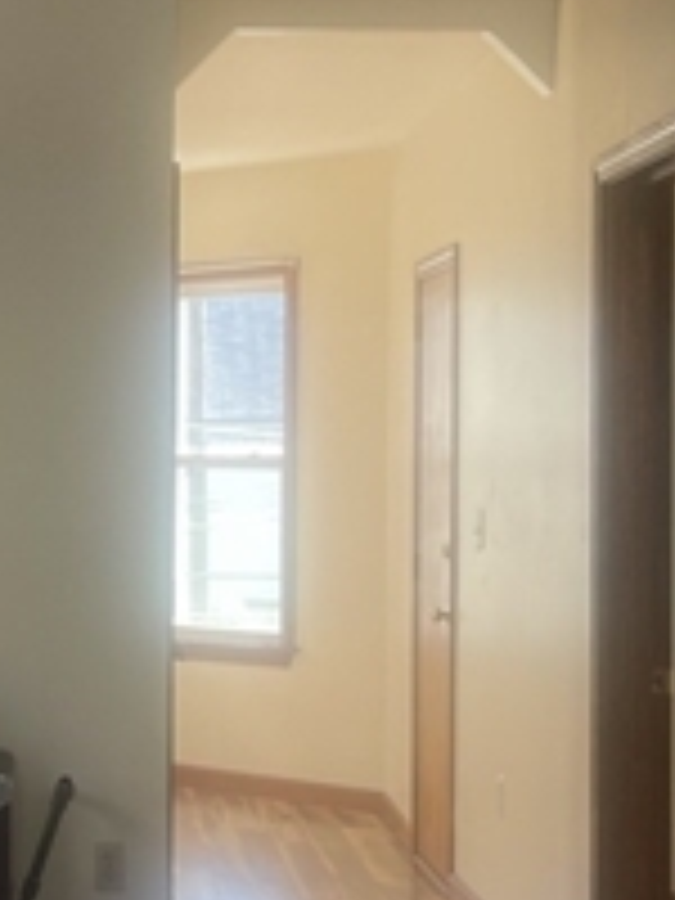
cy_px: 360
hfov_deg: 14.3
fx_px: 2600
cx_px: -144
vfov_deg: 19.6
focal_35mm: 100
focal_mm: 5.1
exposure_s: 1/121
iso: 64
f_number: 1.6
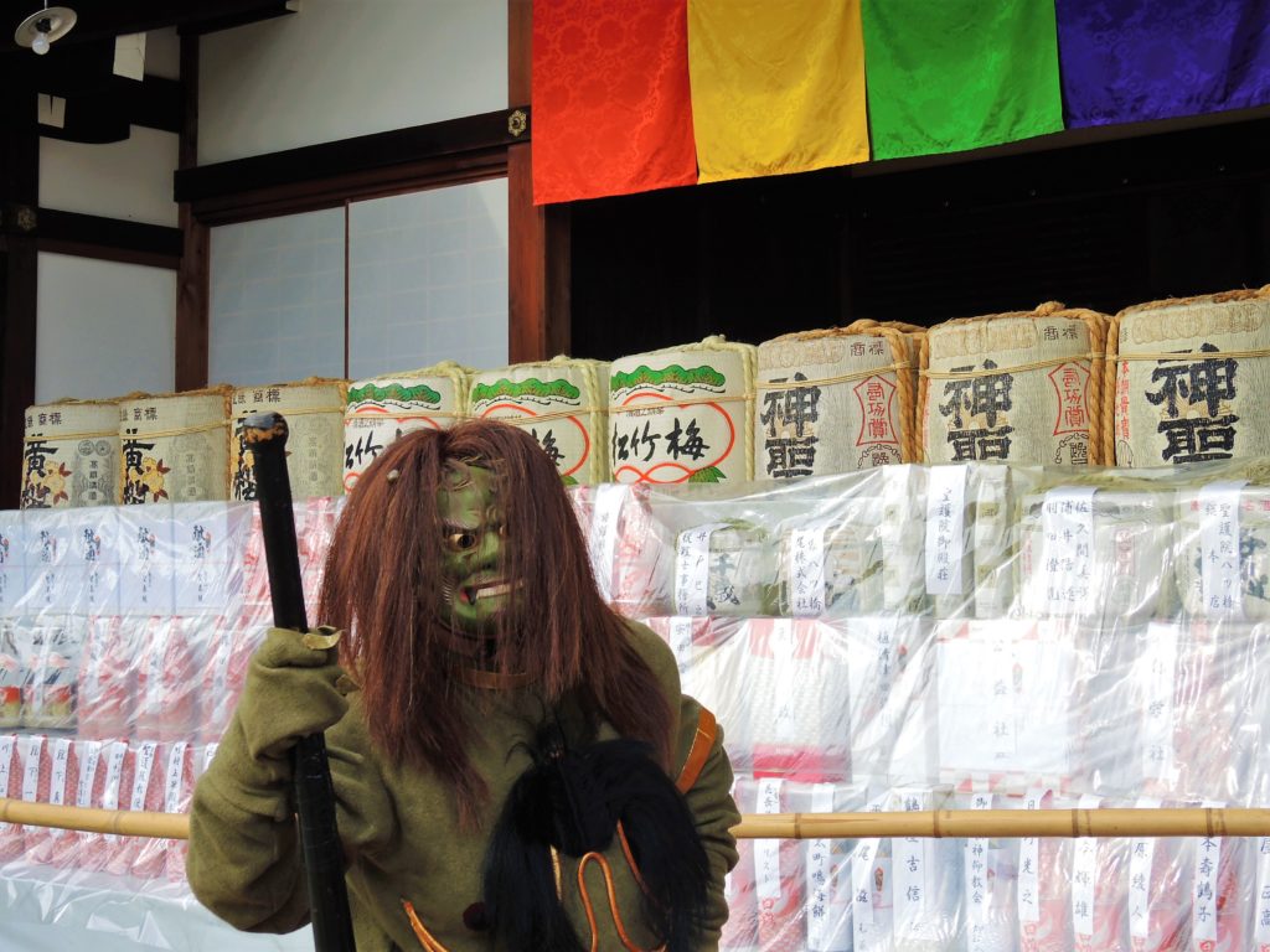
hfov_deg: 41.2
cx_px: 635
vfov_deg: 31.5
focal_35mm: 46
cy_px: 476
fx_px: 1688
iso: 80
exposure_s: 1/500
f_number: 2.5
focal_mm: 9.9
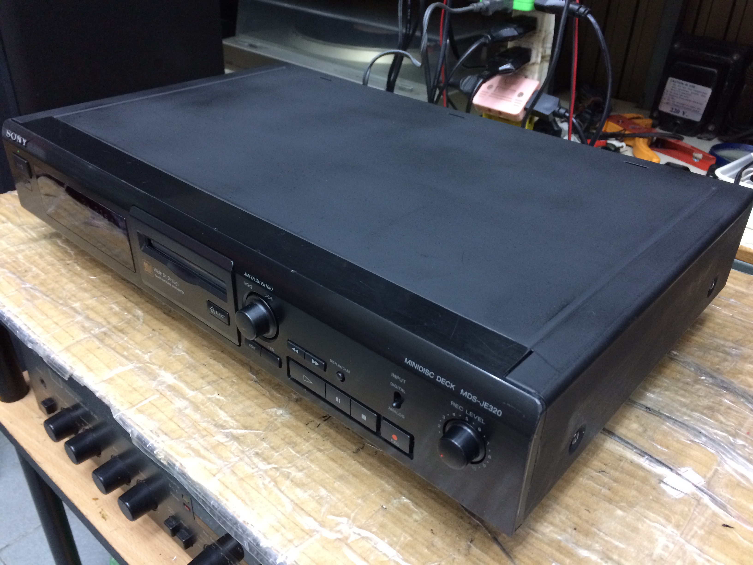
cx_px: 376
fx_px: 631
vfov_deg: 48.2
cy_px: 282
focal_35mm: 29
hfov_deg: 61.7
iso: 320
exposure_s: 1/33
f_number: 2.2
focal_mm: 4.15
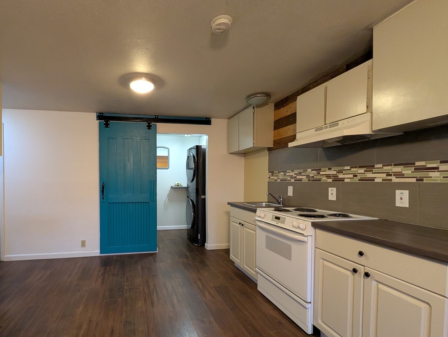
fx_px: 207
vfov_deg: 78.0
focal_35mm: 16
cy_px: 185
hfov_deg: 92.9
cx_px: 174
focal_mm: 1.95
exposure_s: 1/30
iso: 449
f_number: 2.2
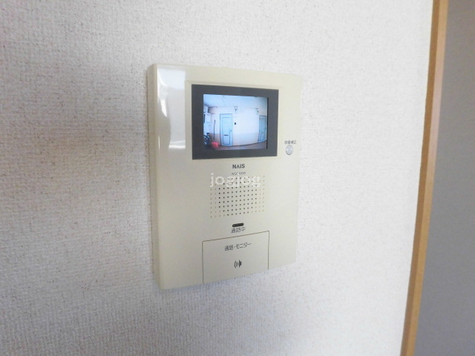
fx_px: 329
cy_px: 178
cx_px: 238
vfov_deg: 56.8
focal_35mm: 24
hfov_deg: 71.6
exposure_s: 1/60
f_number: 3.1
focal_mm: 4.3
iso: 200
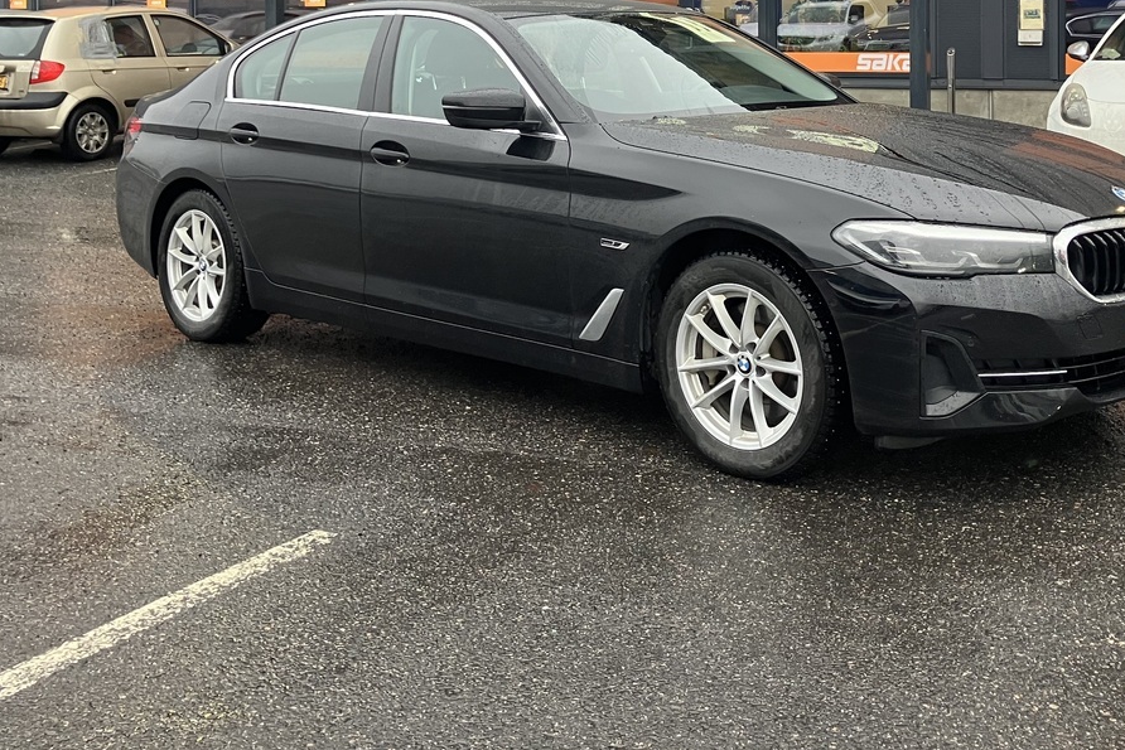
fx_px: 1469
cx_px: 618
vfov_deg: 27.6
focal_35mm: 47
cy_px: 72
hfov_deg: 41.9
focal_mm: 3.99
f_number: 1.8
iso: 64
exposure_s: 1/50
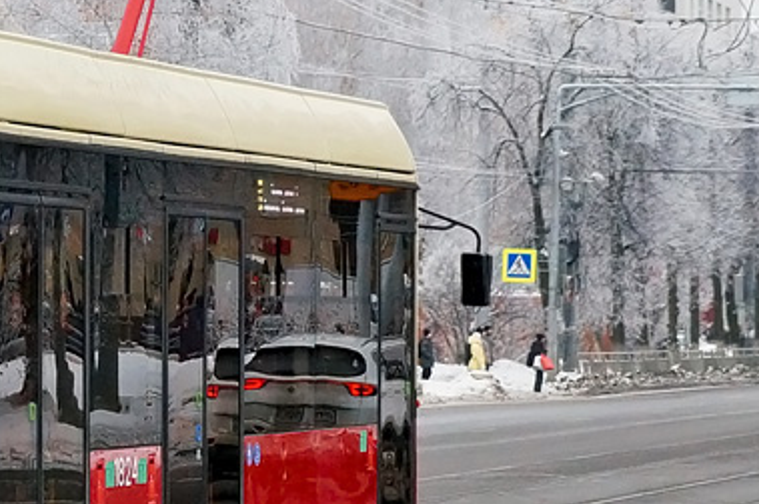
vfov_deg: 7.8
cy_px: 172
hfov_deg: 11.4
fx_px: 3679
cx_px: -280
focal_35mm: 175
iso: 800
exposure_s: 1/400
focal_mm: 35
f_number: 5.6
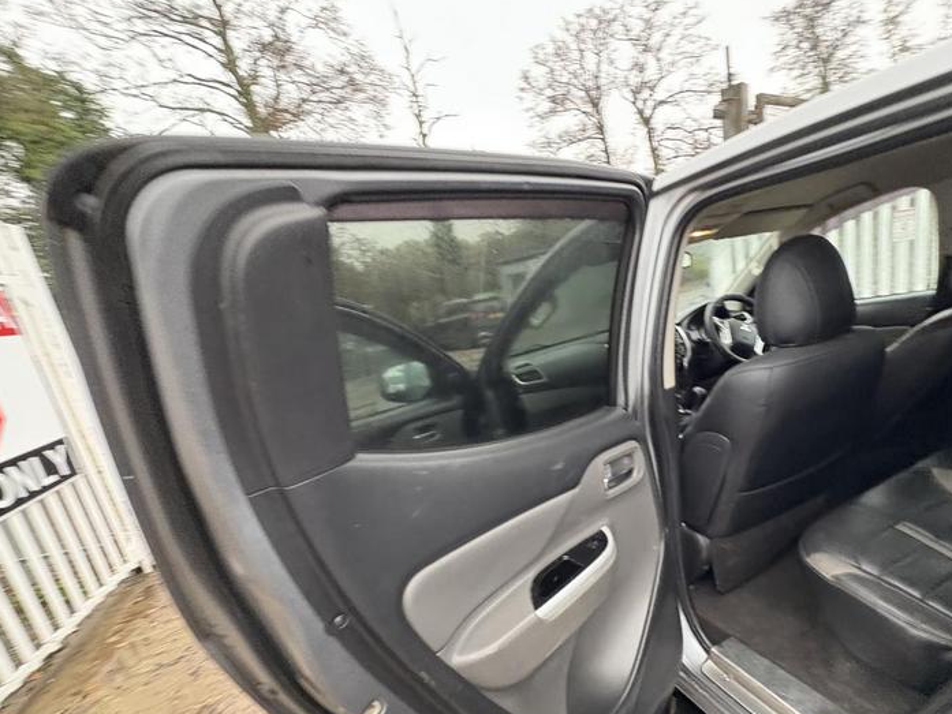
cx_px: 522
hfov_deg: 87.5
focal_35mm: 18
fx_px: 495
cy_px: 420
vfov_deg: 71.0
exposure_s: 1/60
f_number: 2.2
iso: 800
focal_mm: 2.22
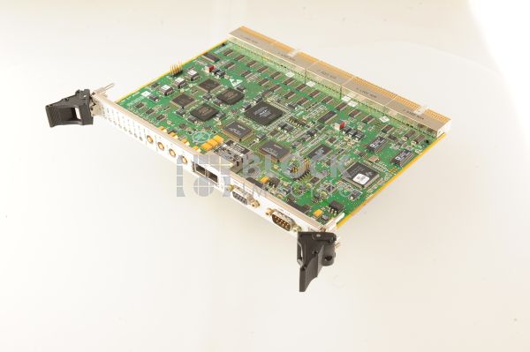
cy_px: 176
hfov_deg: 39.6
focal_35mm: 50
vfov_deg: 26.9
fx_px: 735
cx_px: 265
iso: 1600
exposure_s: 1/160
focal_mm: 50
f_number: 13
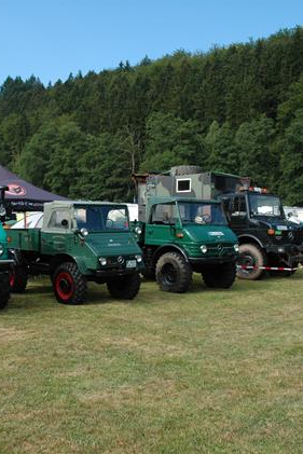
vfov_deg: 47.4
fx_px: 517
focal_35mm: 41
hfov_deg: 32.5
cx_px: 111
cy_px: 226
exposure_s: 1/250
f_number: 8
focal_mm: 18
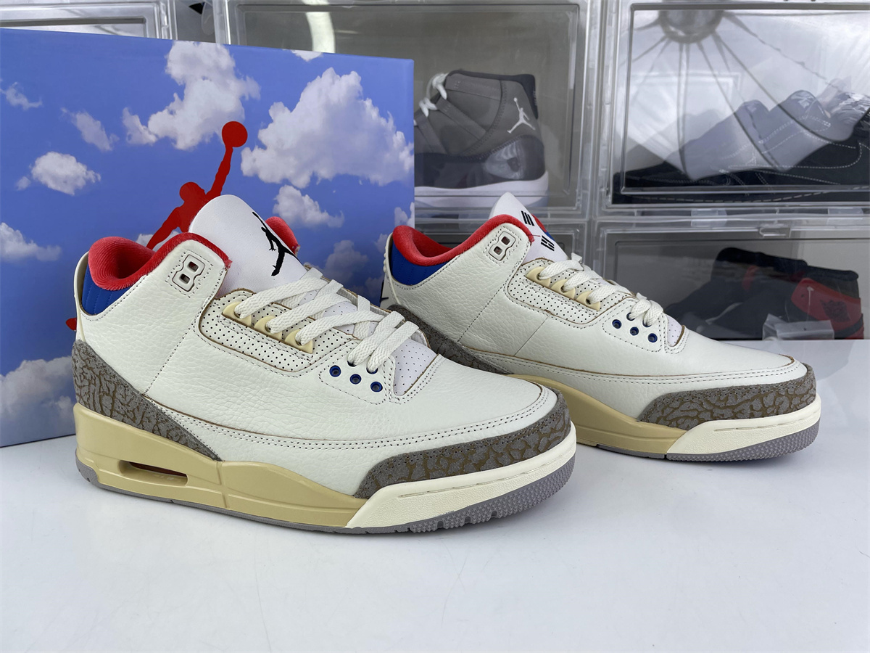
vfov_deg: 53.1
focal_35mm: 26
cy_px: 326
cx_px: 435
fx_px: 653
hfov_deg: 67.3
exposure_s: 1/330
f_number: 1.6
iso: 32
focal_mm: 4.2
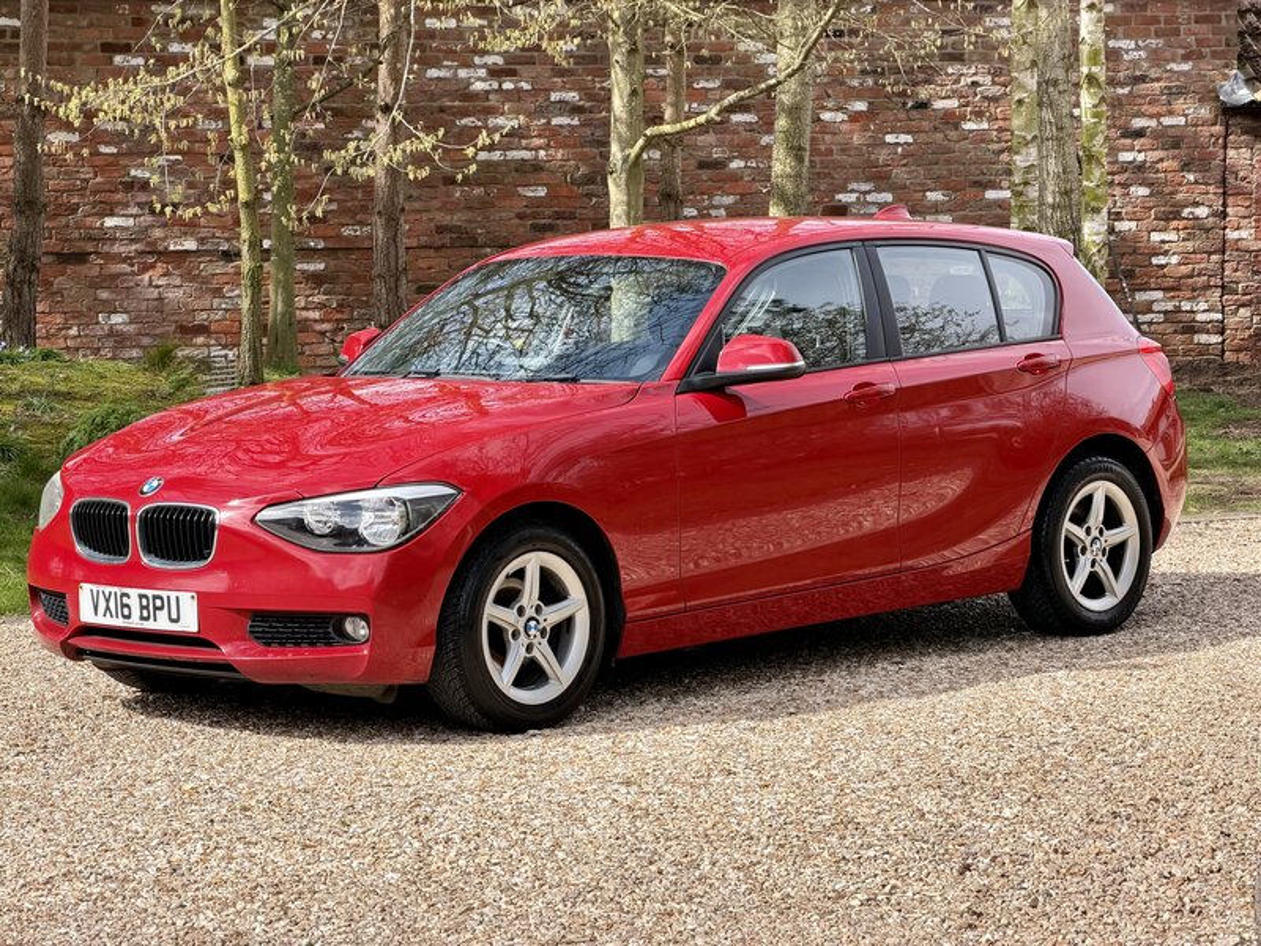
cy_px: 473
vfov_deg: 14.8
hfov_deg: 19.6
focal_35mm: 100
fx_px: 3643
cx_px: 630
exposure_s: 1/490
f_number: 2.8
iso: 50
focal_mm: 16.89
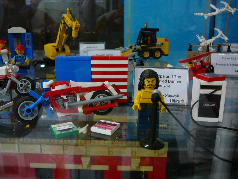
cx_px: 119
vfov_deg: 40.7
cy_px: 90
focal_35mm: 35
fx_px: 241
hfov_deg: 52.6
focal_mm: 5.2
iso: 200
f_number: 2.8
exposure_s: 1/8
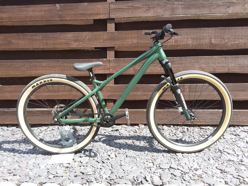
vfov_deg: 51.4
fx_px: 193
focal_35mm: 27
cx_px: 124
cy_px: 93
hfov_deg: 65.3
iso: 40
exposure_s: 1/424
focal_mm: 2.91
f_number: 1.9
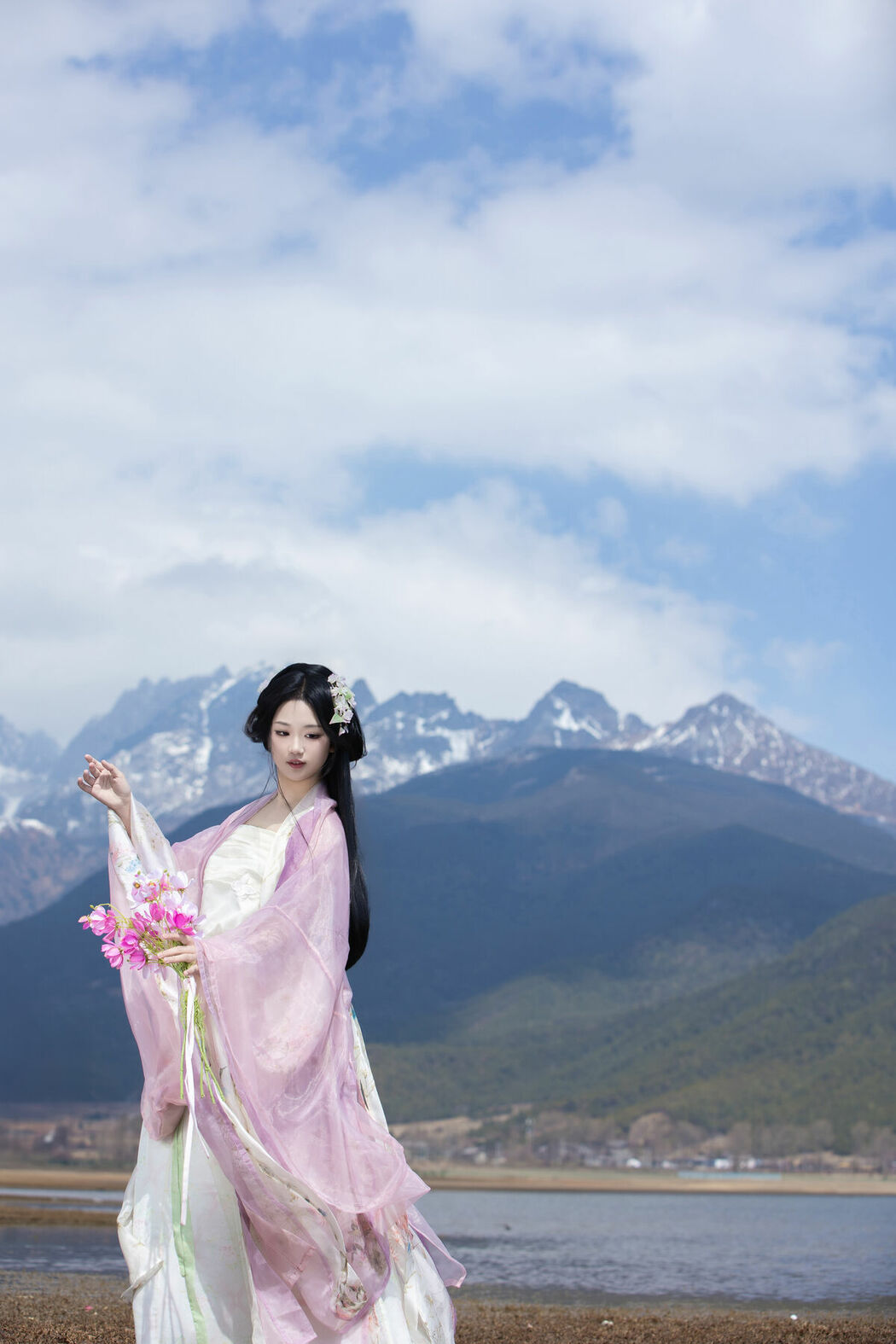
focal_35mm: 70
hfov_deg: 19.5
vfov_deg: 28.8
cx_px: 448
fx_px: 2613
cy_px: 672
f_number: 5
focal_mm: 70
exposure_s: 1/1000
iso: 100
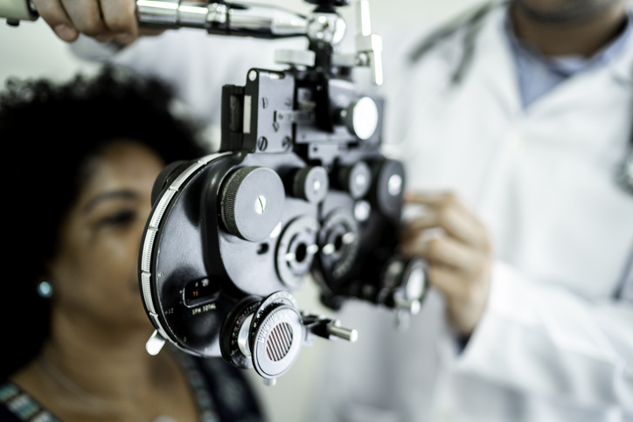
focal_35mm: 35
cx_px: 316
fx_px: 615
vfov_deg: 37.9
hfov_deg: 54.4
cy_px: 211
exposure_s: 1/100
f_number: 1.4
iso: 320
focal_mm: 35
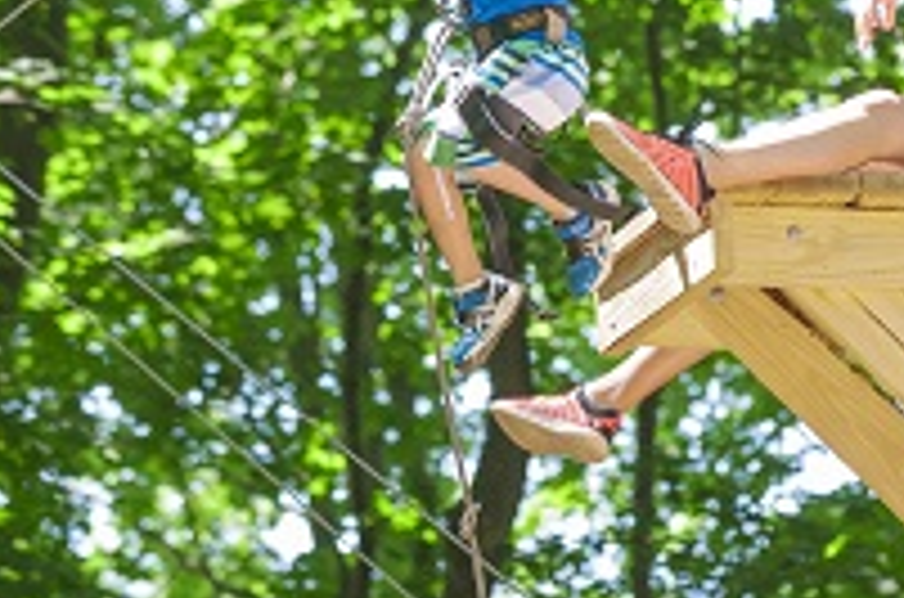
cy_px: 76
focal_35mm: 254
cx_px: 760
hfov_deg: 8.1
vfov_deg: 5.4
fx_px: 6363
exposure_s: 1/200
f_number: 3.5
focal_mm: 102
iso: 320
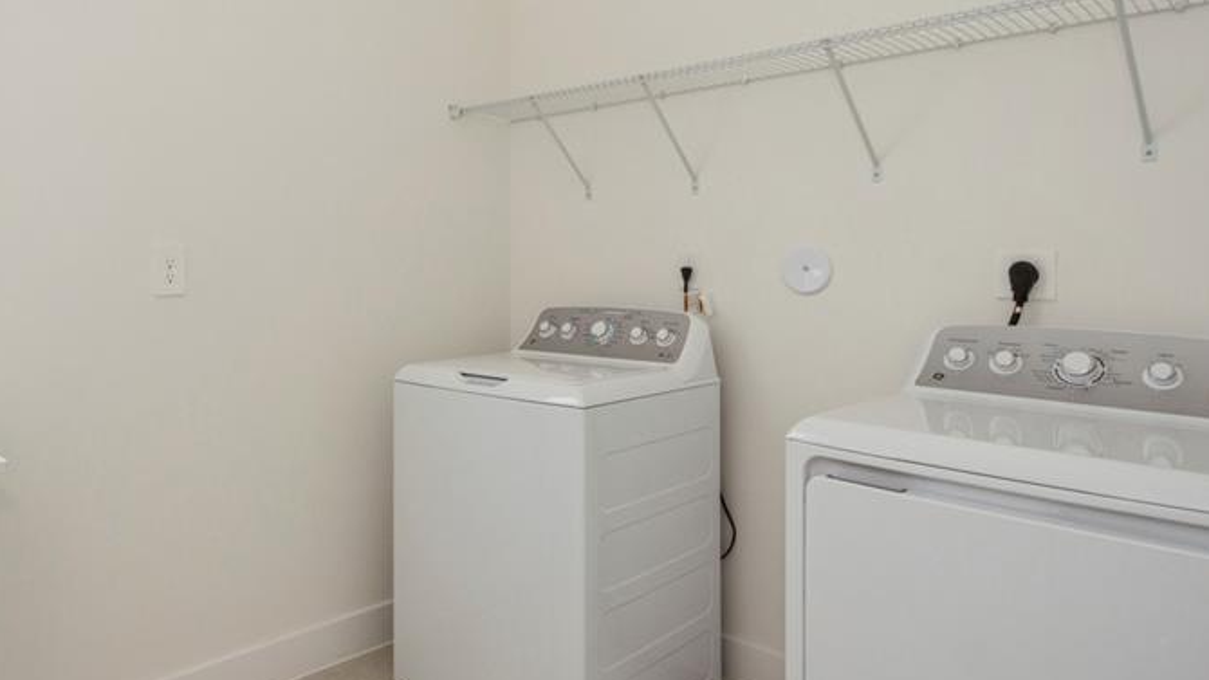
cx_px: 424
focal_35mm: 24
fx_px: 769
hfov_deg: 74.4
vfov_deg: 47.6
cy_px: 296
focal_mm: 10
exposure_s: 1/60
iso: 200
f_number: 5
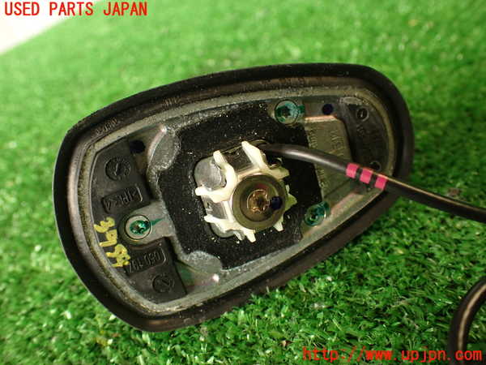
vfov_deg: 44.2
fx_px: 449
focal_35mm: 32
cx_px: 243
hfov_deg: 56.8
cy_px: 182
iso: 200
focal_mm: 5.79
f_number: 2.4
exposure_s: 1/30
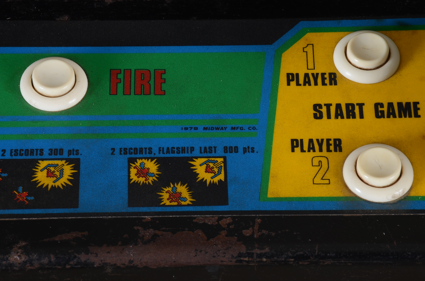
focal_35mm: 158
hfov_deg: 13.1
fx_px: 1856
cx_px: 212
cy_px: 140
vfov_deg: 8.7
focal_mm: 105
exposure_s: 1/160
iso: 160
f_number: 16
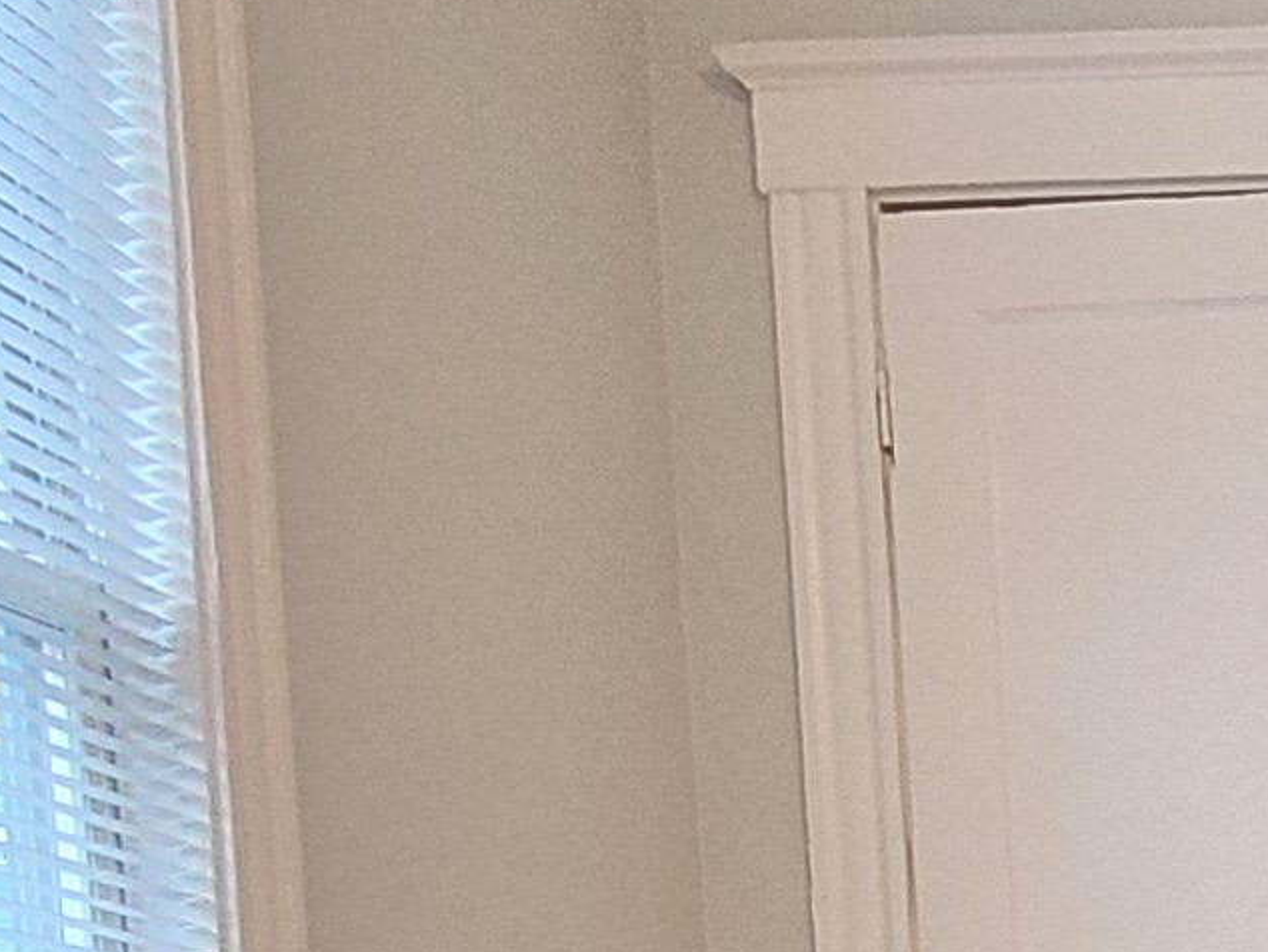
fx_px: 3005
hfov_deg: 21.0
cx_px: 1780
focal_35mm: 82
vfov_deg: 15.1
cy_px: 1818
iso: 320
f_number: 2.2
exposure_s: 1/40
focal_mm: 1.74
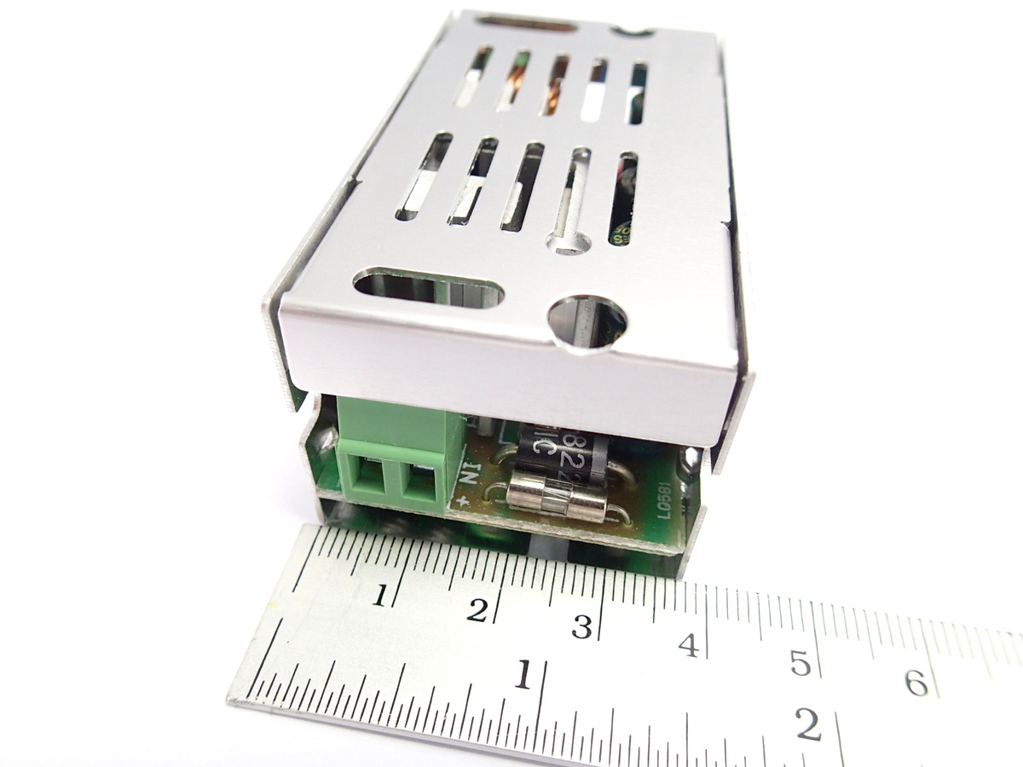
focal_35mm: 25
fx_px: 739
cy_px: 384
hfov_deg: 69.4
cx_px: 512
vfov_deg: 54.9
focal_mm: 4.5
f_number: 2.8
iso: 250
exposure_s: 1/30
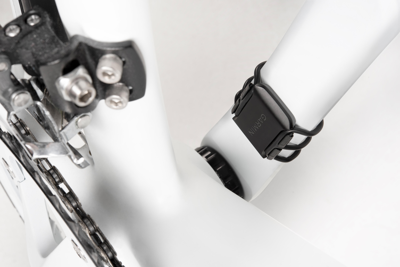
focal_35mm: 60
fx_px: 667
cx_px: 200
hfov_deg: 33.4
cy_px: 134
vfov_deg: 22.6
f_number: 18
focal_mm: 60
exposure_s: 1/200
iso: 200
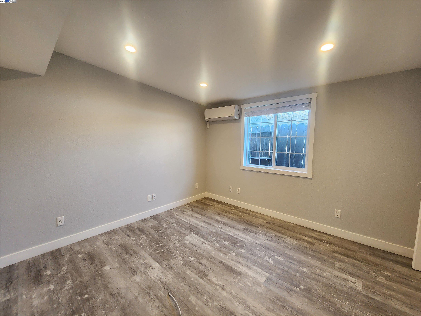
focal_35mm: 13
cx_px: 210
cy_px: 158
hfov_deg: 106.2
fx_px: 158
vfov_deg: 89.9
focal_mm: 2.2
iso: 200
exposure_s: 1/60
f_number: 2.2
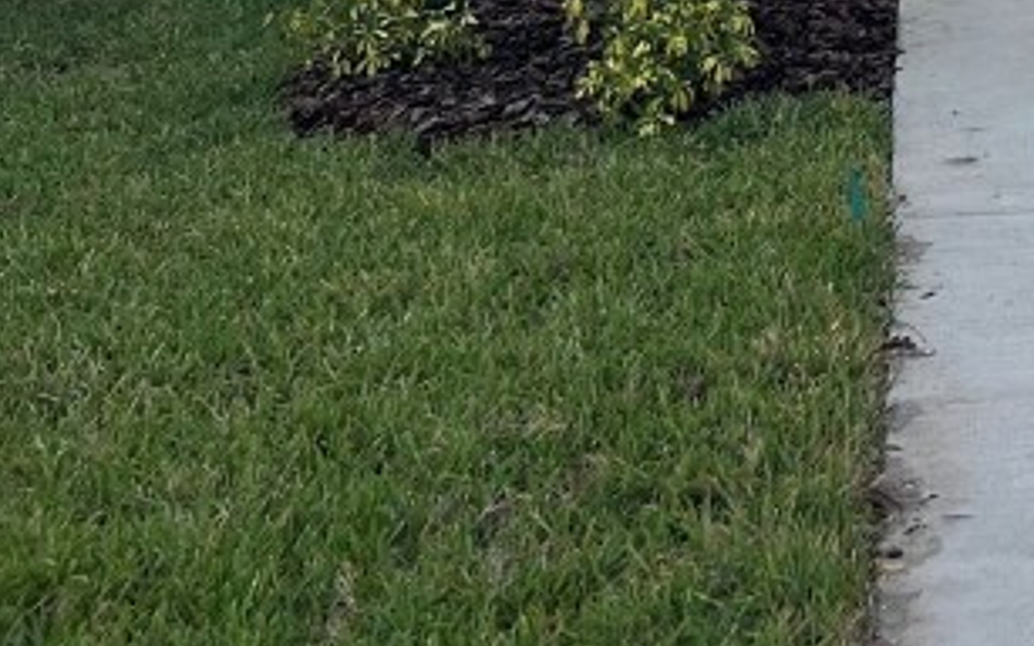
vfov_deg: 12.6
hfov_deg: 19.3
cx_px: 1607
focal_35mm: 92
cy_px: -622
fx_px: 2593
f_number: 1.5
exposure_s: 1/5076
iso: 50
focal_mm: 5.7
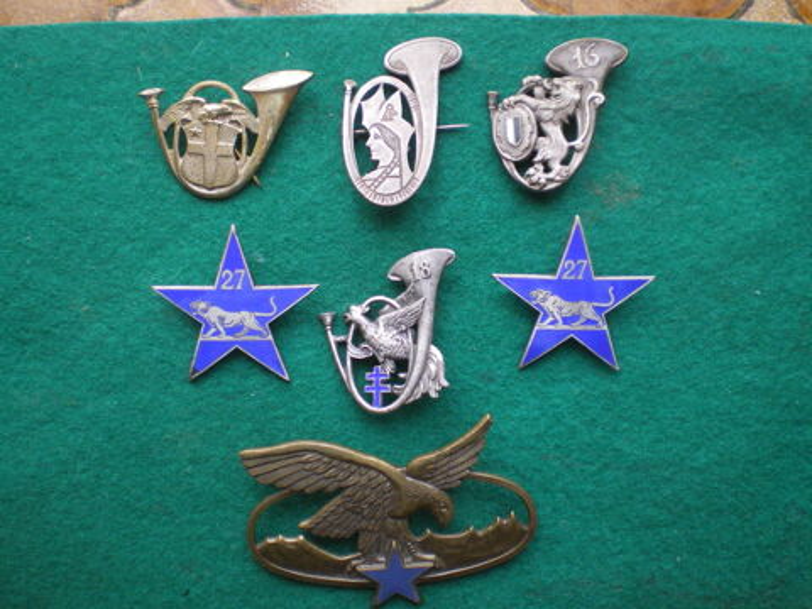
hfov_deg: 49.0
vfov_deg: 37.7
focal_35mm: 38
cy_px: 304
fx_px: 891
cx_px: 406
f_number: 3.1
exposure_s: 1/50
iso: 320
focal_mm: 6.3
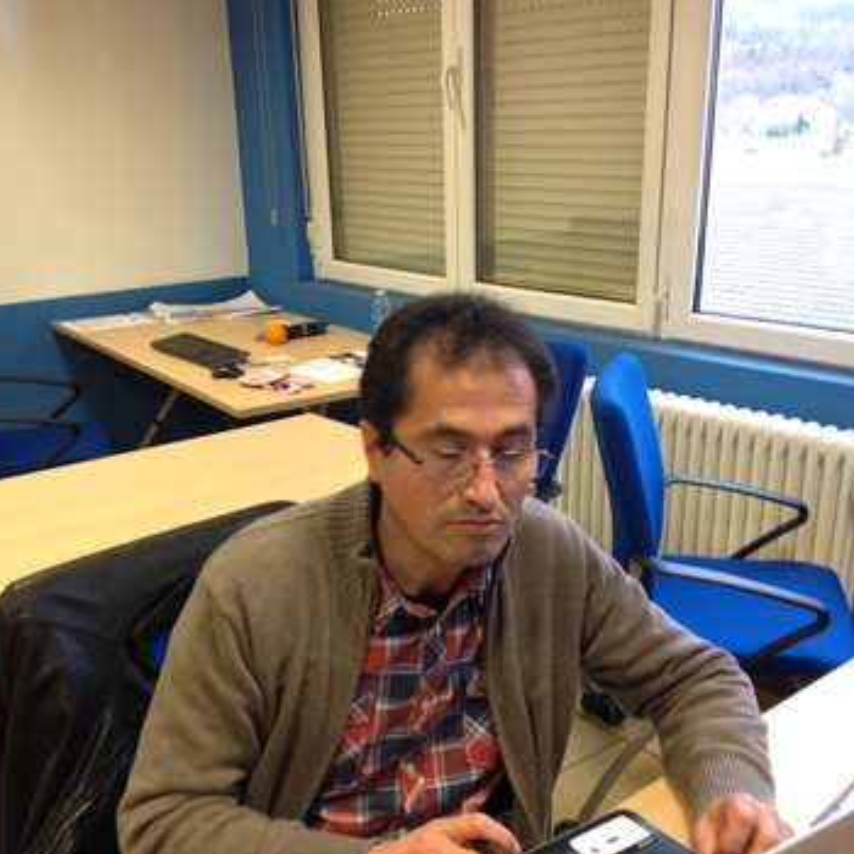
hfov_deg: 41.9
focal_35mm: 40
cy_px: 539
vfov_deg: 41.5
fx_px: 1116
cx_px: 417
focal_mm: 4.12
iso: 64
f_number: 2.4
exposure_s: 1/20
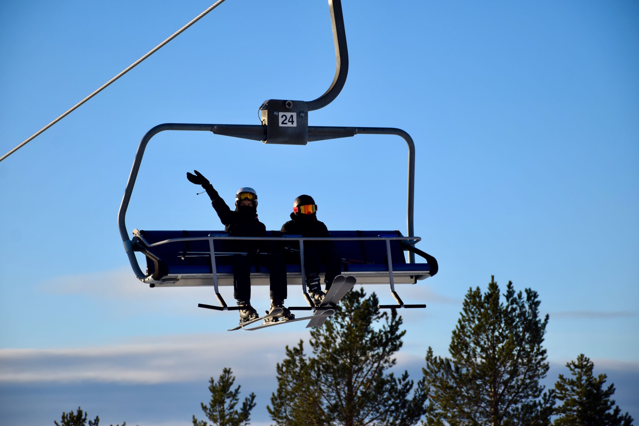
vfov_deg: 9.1
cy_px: 213
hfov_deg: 13.7
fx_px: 2662
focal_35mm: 150
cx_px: 320
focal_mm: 100
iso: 400
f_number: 7.1
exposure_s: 1/1600
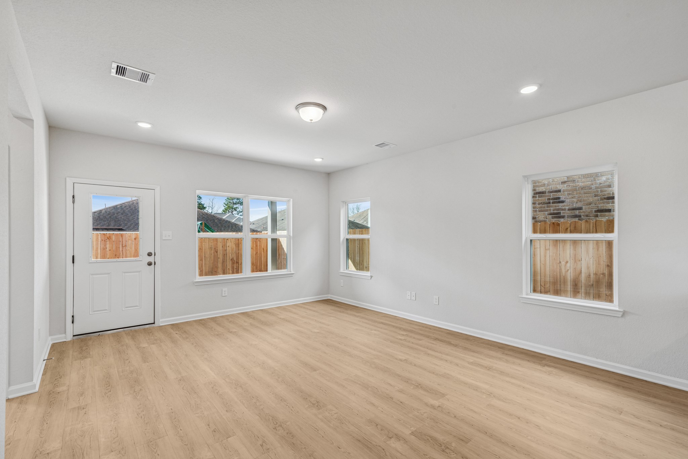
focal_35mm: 16
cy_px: 230
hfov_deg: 96.7
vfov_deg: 73.8
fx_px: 306
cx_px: 344
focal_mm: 16
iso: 100
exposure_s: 1/13
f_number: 9
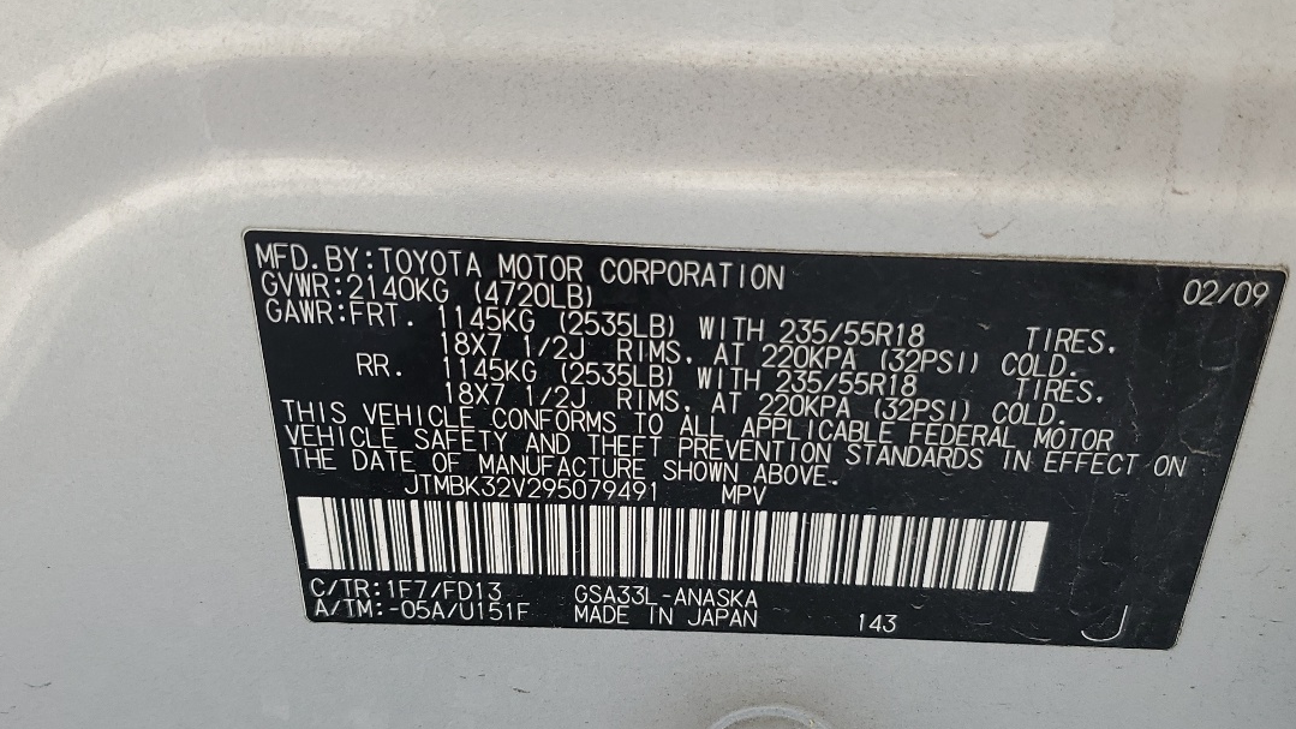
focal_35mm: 42
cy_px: 492
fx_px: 1443
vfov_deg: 28.1
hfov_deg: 48.3
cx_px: 722
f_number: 1.5
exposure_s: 1/526
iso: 50
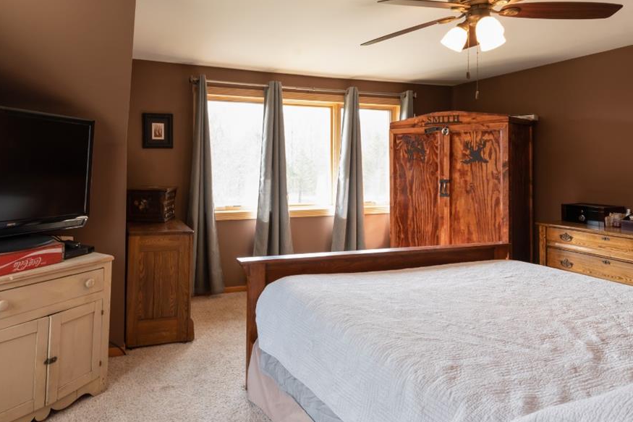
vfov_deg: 52.6
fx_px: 422
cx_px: 250
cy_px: 162
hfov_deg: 72.9
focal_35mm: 24
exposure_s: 1/5
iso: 200
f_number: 11
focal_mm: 14
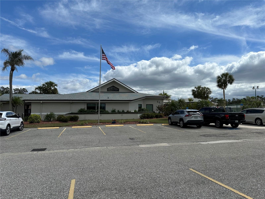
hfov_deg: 71.6
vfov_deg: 56.8
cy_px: 100
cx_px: 132
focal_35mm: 24
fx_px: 184
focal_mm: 6.86
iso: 80
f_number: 1.78
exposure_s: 1/9709
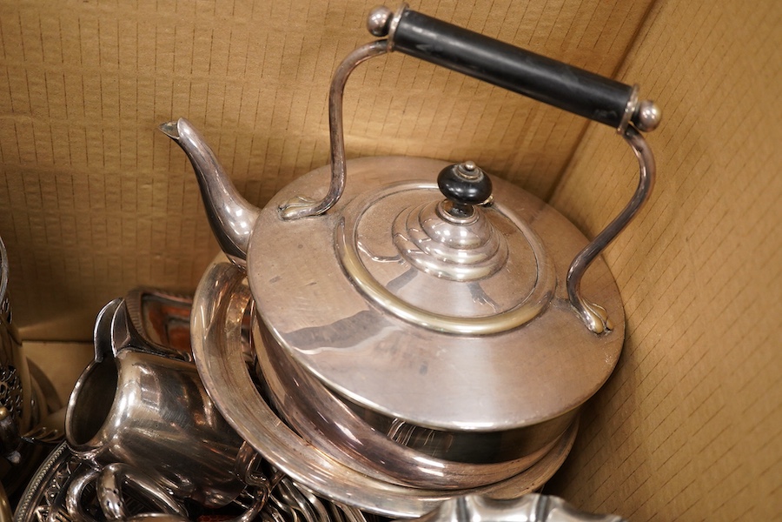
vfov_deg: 29.9
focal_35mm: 45
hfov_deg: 43.6
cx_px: 391
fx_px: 977
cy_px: 261
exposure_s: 1/125
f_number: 3.5
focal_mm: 30
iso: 1250
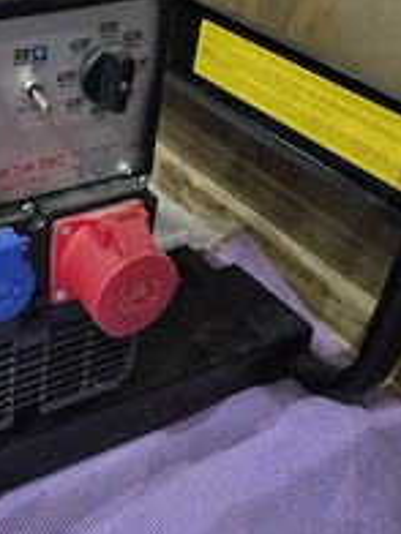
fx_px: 726
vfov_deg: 40.2
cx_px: 30
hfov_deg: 29.4
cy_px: 213
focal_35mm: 47
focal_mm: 5.4
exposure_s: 1/50
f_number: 1.8
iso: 1600
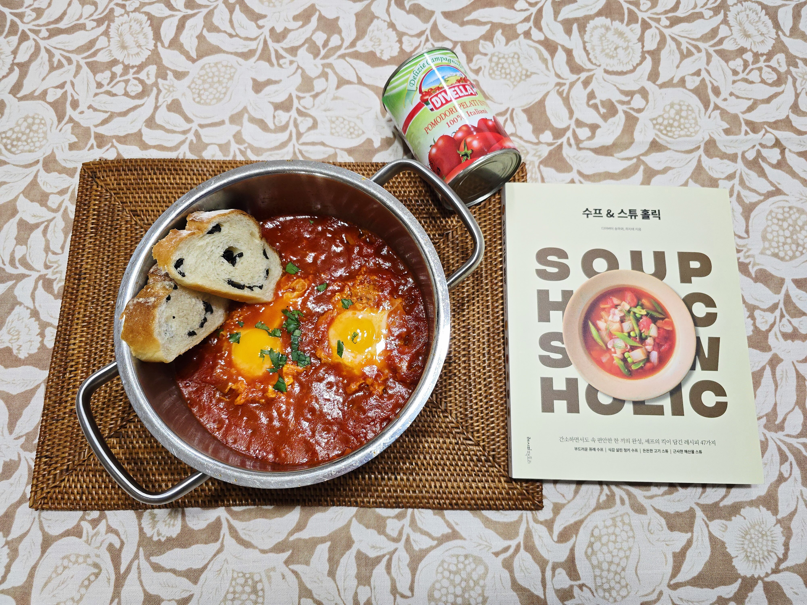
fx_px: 536
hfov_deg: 73.9
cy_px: 302
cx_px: 404
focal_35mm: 23
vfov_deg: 58.9
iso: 160
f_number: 1.7
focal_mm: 6.3
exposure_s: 1/120
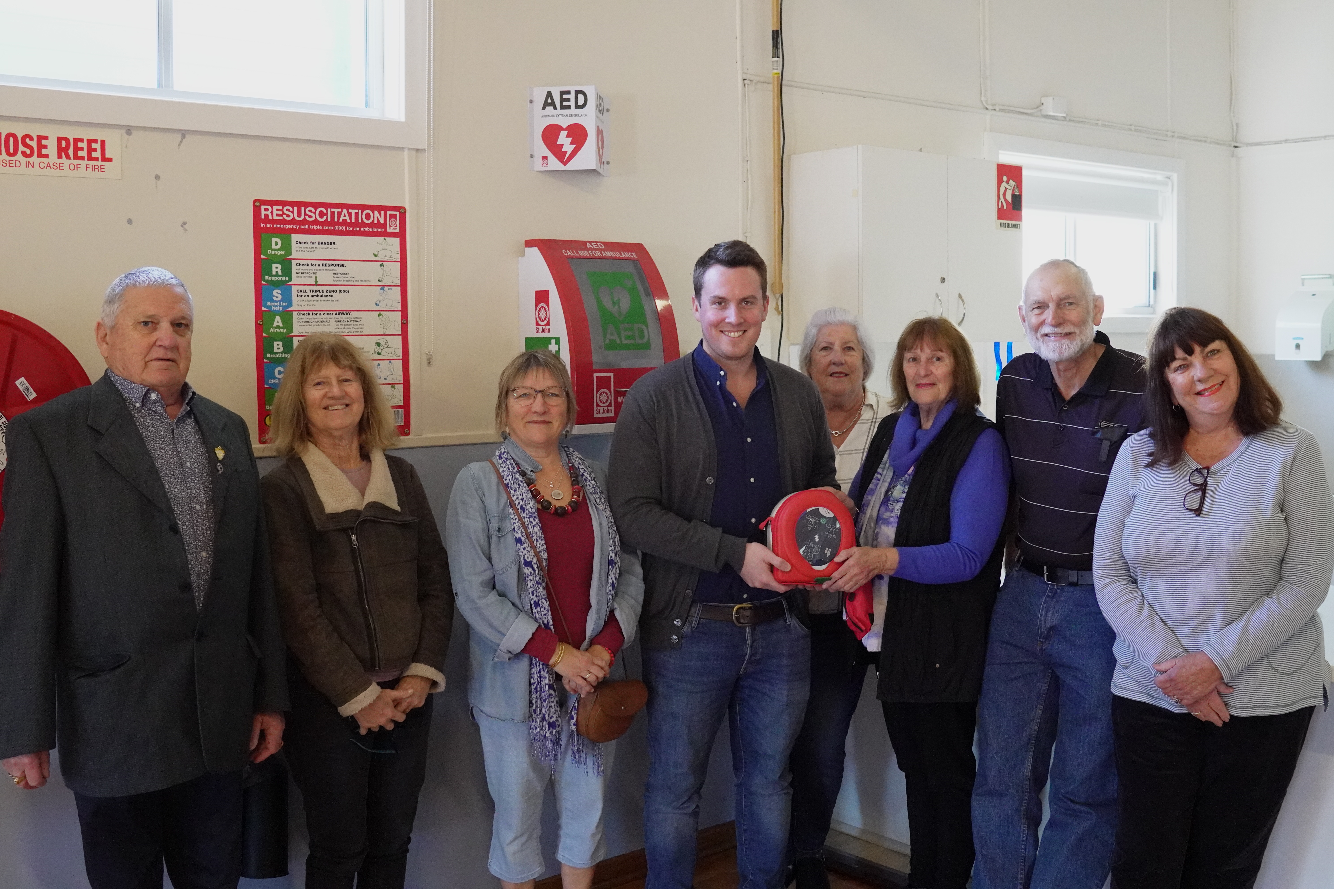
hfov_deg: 53.1
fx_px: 1334
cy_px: 444
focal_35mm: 36
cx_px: 667
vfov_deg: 36.9
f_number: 4
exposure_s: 1/200
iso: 5000
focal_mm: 24
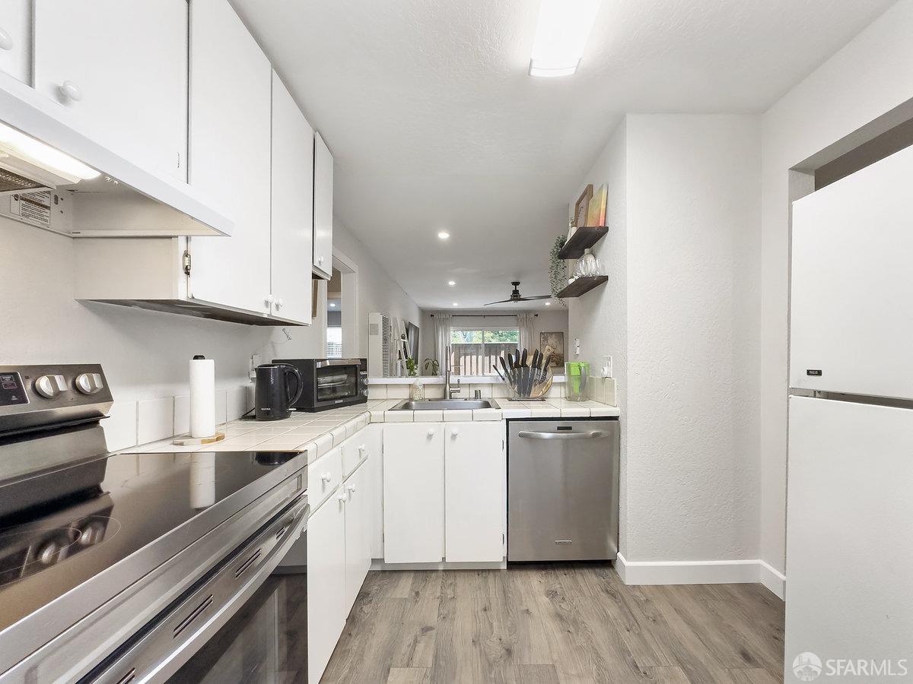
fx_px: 369
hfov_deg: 102.1
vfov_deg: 85.7
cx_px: 456
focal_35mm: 14
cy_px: 342
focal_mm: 2.22
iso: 200
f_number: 2.2
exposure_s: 1/120
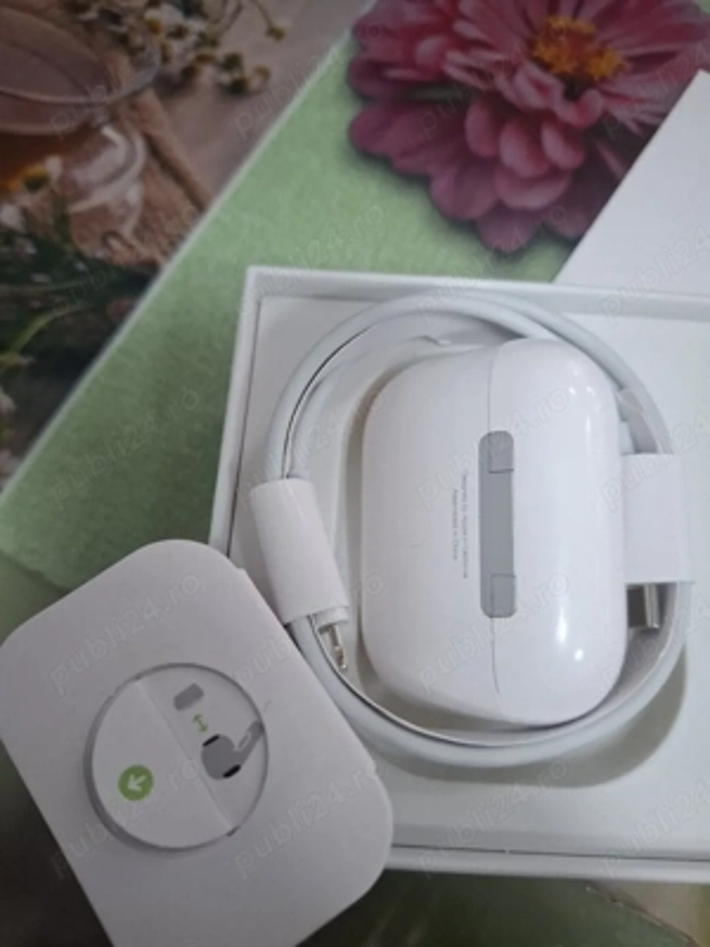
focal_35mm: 23
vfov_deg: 73.9
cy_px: 474
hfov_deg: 58.9
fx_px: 629
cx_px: 355
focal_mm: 5.54
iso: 320
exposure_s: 1/40
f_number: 1.8
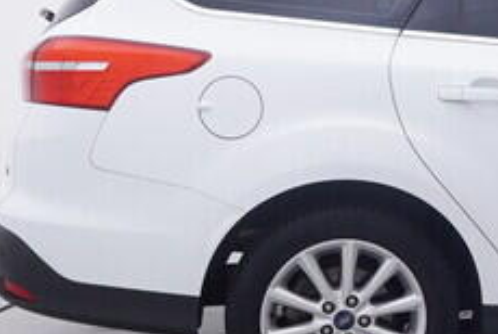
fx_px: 1388
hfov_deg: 19.3
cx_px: 582
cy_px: 147
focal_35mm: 100
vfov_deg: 13.7
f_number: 5
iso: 200
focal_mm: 15
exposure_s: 1/80
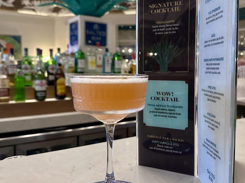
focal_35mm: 34
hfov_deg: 53.7
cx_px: 141
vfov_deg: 41.8
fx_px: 241
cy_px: 85
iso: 800
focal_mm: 6.86
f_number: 1.78
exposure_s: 1/40
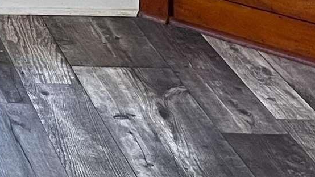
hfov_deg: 12.6
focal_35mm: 157
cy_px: -456
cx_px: -235
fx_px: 1312
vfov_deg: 6.6
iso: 200
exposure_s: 1/60
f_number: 1.6
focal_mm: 5.1
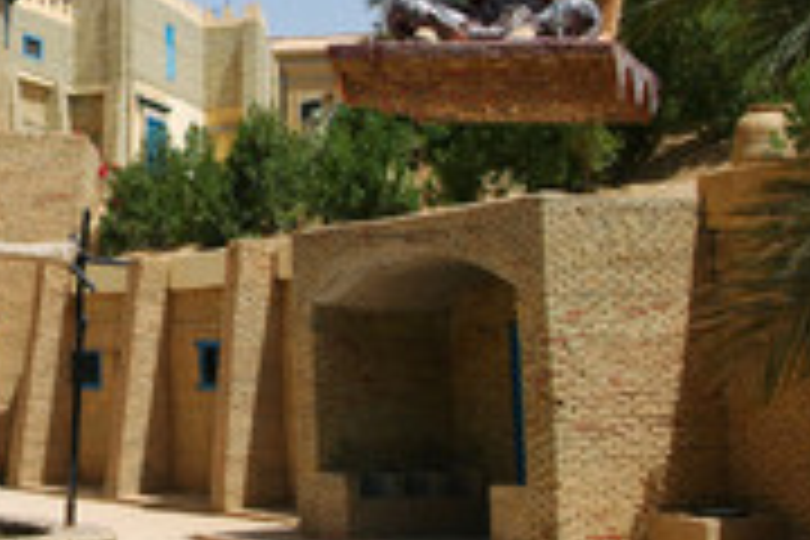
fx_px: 1575
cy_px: 144
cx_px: -16
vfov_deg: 19.3
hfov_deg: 27.1
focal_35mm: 70
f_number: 10
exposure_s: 1/400
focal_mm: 20
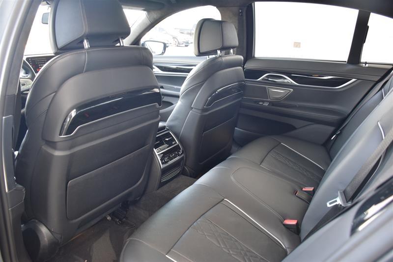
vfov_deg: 47.9
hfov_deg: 67.4
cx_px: 196
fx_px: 295
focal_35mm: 27
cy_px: 131
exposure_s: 1/60
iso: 1000
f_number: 3.5
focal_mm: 18
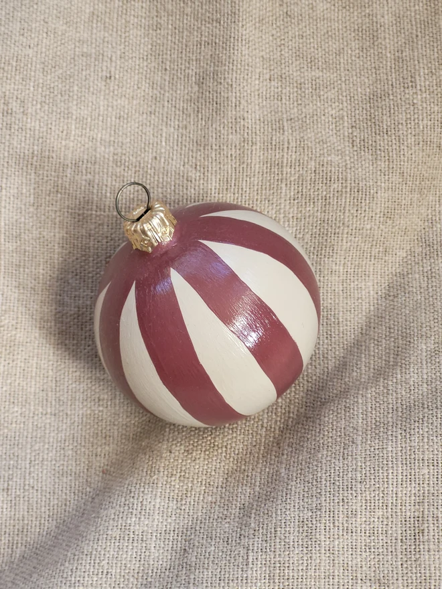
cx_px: 221
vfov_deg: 25.7
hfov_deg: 19.4
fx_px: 1294
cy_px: 294
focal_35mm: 76
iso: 125
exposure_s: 1/50
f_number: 2.4
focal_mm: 7.12
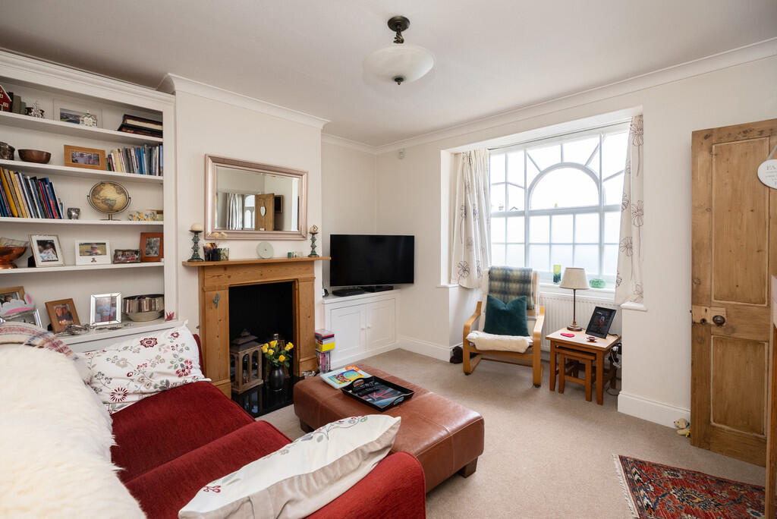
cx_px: 388
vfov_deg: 73.8
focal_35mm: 16
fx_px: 346
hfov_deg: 96.7
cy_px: 260
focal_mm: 16
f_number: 8
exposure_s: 1/80
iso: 640
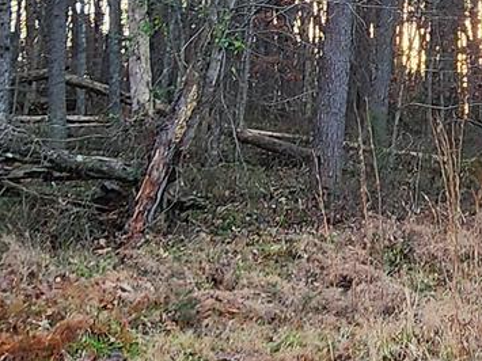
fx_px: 1044
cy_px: 81
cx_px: 606
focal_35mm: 75
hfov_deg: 23.4
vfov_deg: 19.5
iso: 64
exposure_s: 1/120
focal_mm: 2.2
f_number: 2.2
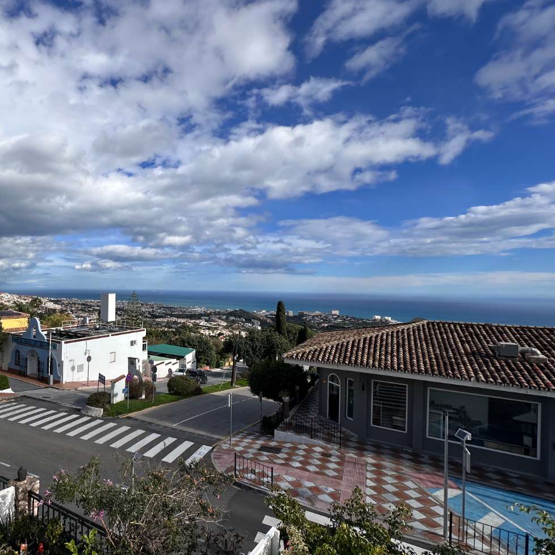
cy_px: 289
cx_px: 135
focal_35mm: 19
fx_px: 345
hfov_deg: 72.0
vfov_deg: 77.6
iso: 50
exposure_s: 1/4132
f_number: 2.2
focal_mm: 2.22
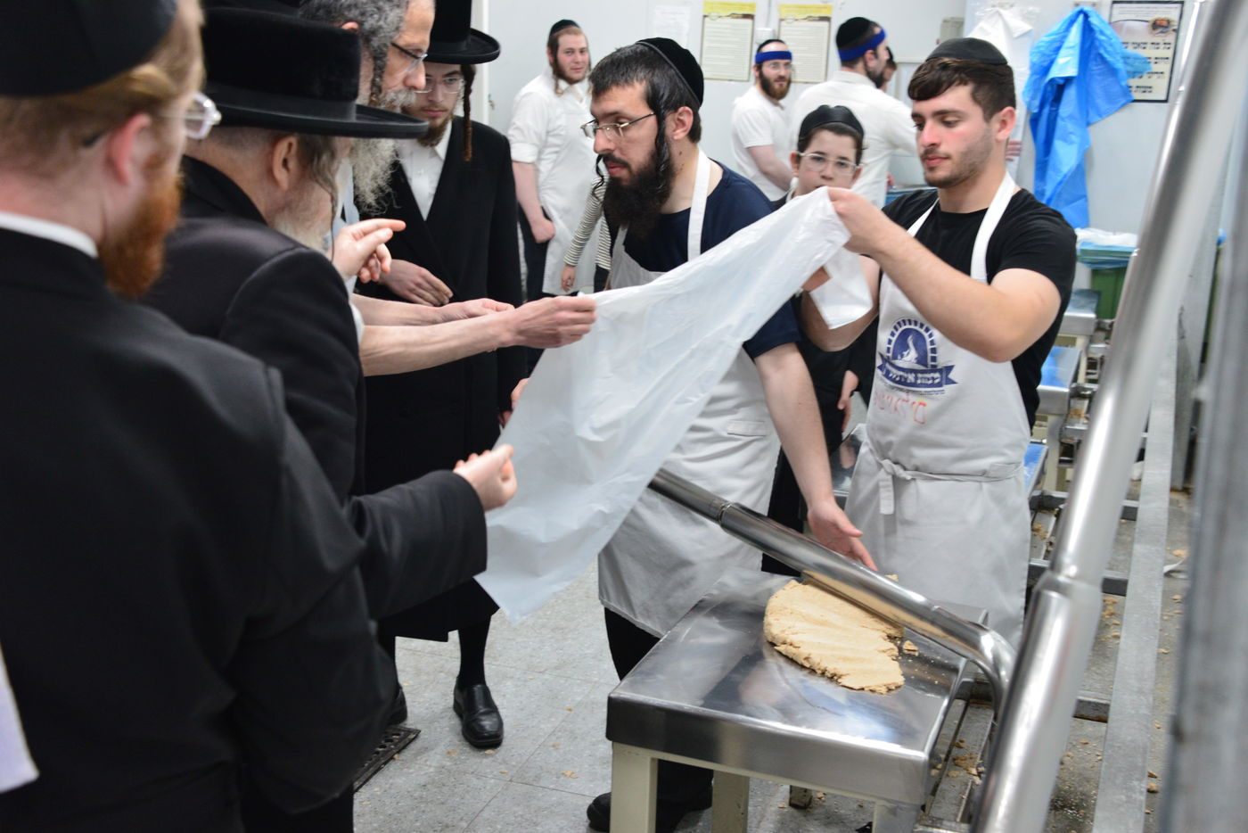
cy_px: 416
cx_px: 624
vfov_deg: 29.9
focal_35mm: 45
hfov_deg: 43.6
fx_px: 1560
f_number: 5.6
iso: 2000
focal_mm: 45
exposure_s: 1/125
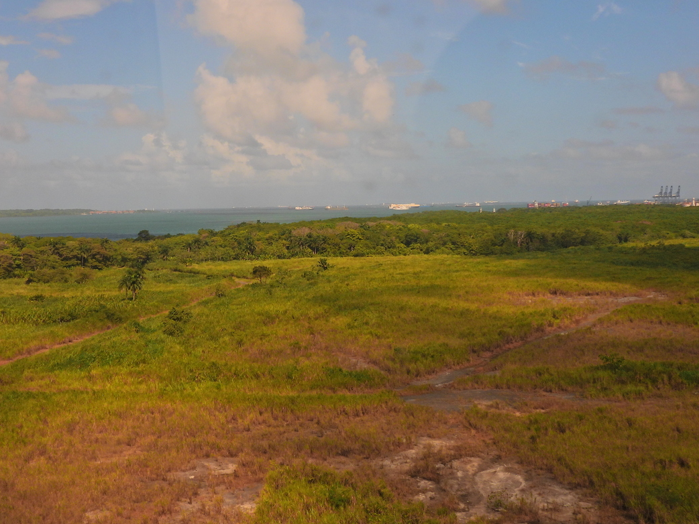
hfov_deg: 43.6
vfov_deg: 33.5
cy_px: 231
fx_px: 868
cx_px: 272
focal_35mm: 43
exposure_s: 1/800
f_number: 3.2
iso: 100
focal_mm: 6.2
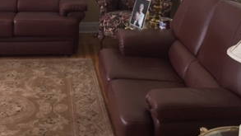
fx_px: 441
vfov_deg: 16.7
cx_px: 86
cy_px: -27
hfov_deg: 30.4
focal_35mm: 69
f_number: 2.2
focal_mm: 4.15
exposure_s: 1/30
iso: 80
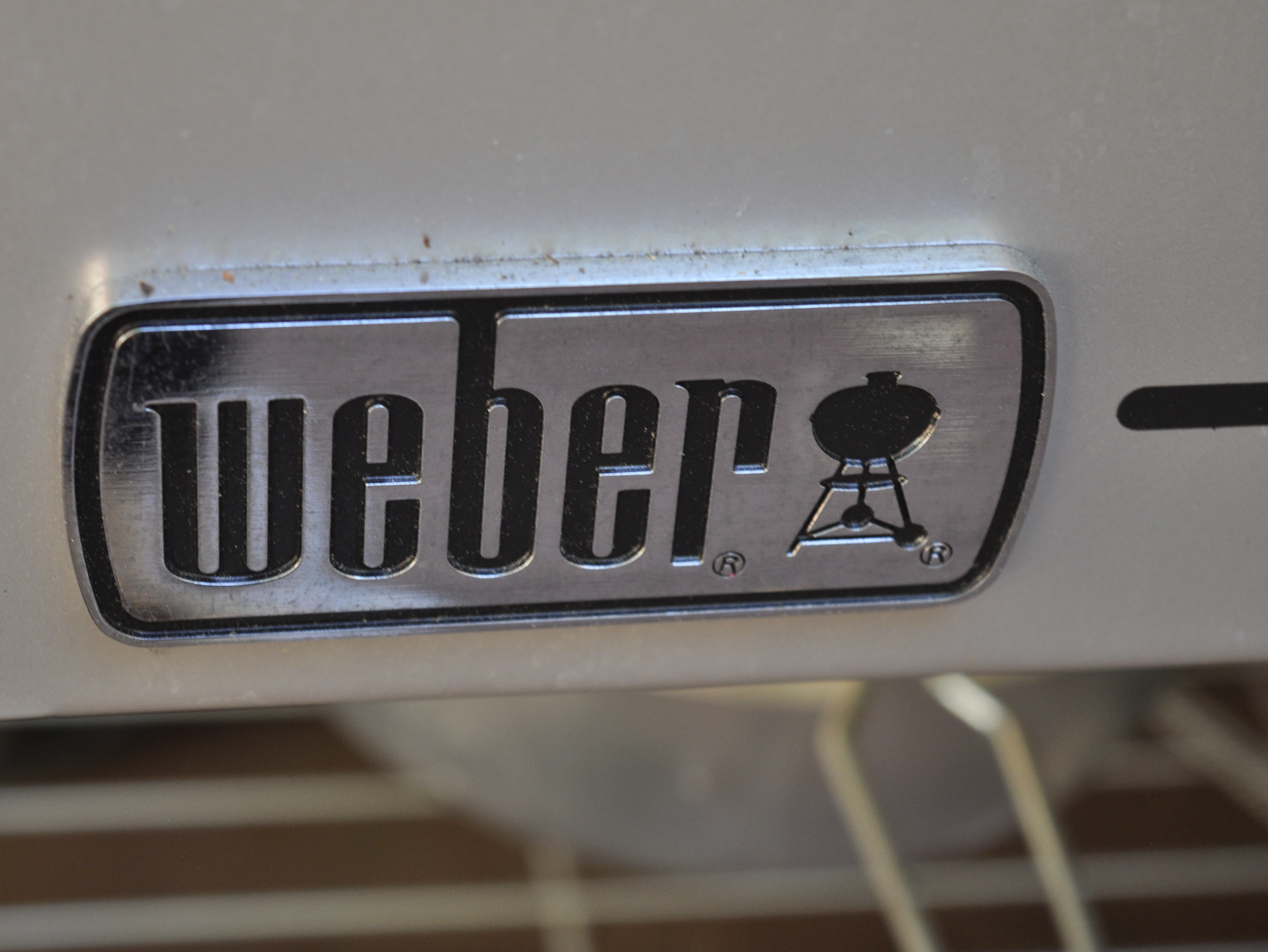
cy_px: 478
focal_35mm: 91
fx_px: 3317
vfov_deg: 16.3
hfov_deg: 21.6
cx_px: 566
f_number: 5.6
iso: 500
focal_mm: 55
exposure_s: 1/60
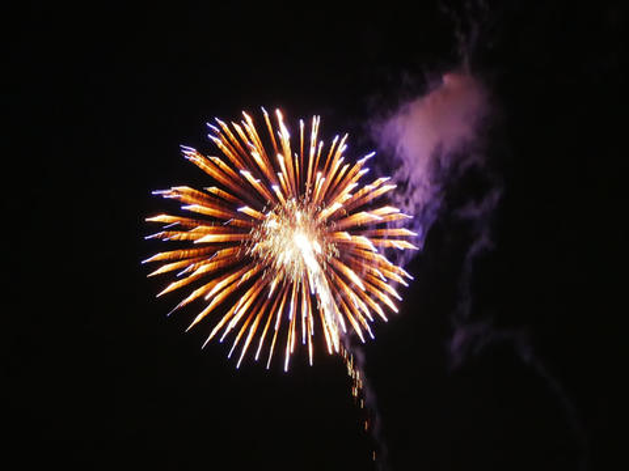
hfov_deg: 46.8
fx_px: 727
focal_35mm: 40
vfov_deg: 36.0
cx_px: 314
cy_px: 236
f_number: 4.1
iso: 3200
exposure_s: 1/15
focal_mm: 20
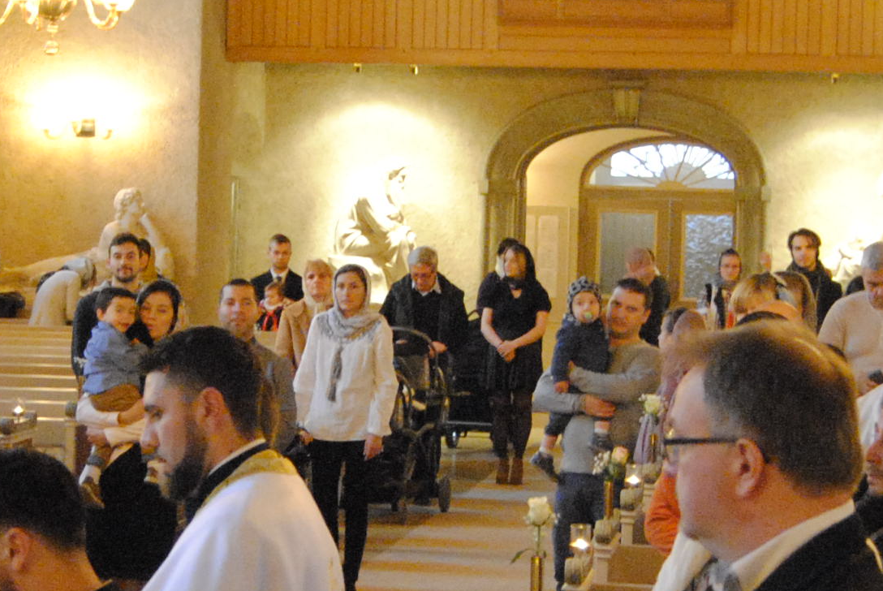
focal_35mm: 123
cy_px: 414
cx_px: 287
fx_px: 3015
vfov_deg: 11.2
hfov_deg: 16.6
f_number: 3.8
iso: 1600
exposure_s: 1/15
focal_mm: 23
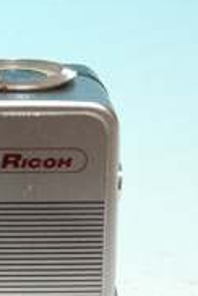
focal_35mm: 275
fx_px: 2269
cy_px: 250
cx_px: -109
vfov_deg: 7.5
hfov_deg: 5.0
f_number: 13
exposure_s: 1
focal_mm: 70
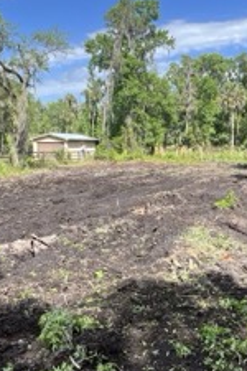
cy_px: 183
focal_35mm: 36
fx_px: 370
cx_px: 183
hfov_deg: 36.1
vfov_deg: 53.1
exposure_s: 1/657
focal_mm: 1.57
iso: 32
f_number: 1.8
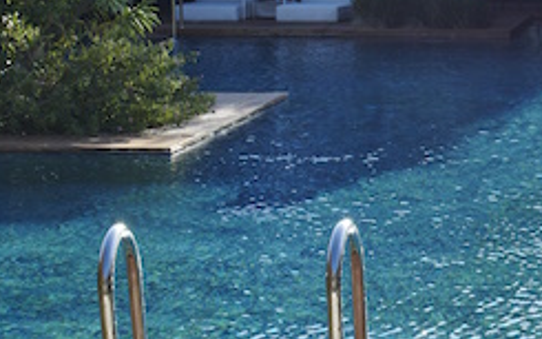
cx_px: 681
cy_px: 259
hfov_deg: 14.0
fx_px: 2127
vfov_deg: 9.1
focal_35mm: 144
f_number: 11
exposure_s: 1/80
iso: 100
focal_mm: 24
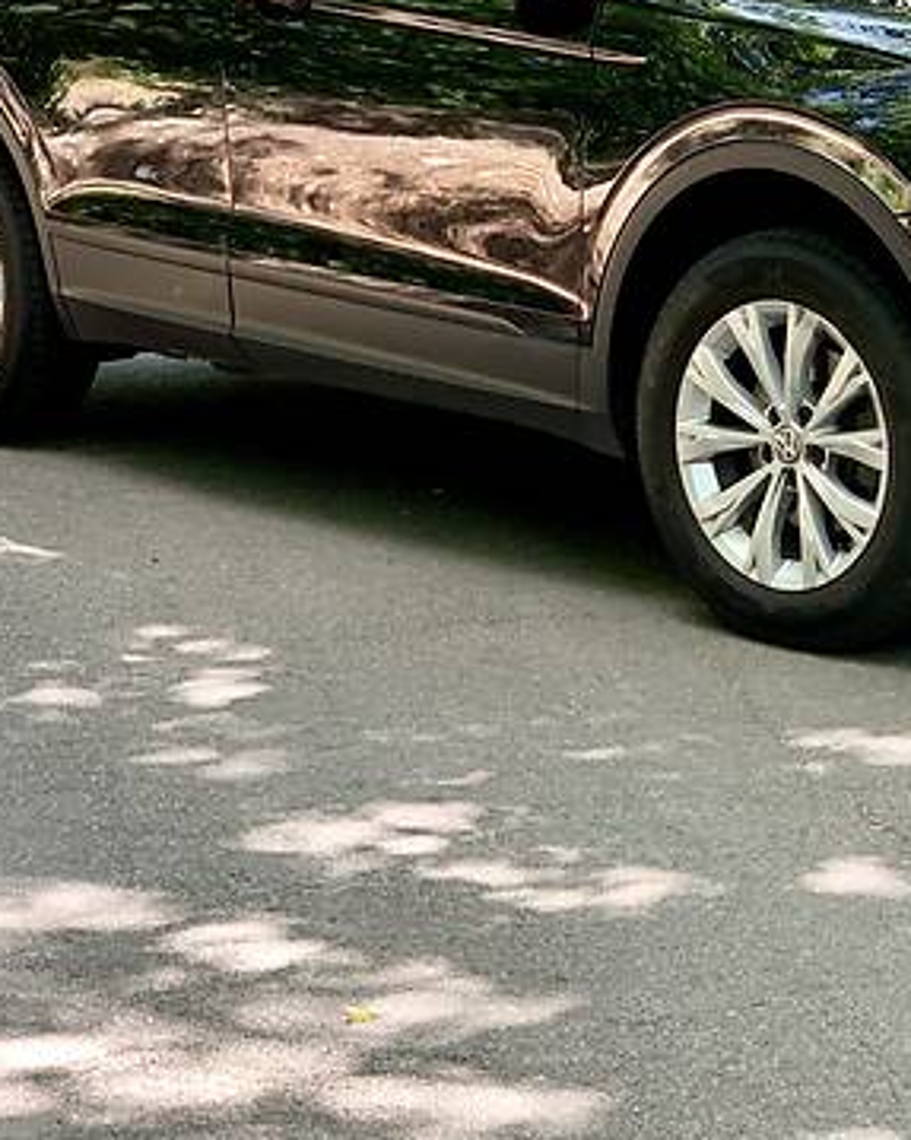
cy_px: 349
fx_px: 3810
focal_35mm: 113
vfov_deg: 17.0
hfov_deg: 13.6
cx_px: 641
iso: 125
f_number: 2.4
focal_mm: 6
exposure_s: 1/88
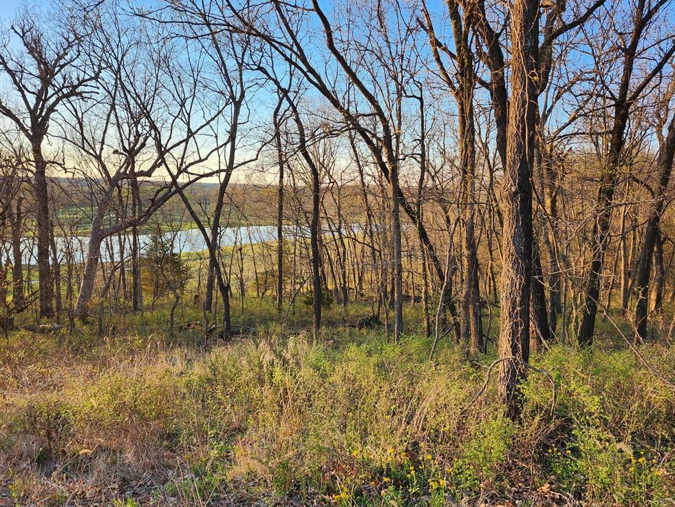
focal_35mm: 24
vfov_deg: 56.8
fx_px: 468
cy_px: 251
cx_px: 347
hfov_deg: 71.6
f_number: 1.8
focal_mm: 5.54
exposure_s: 1/193
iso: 25
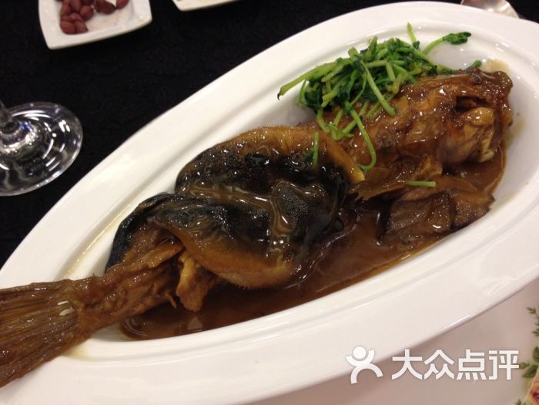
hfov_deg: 52.6
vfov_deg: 40.7
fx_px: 545
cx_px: 270
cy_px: 202
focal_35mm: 35
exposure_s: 1/20
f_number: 2.4
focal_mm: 4.28
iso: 125
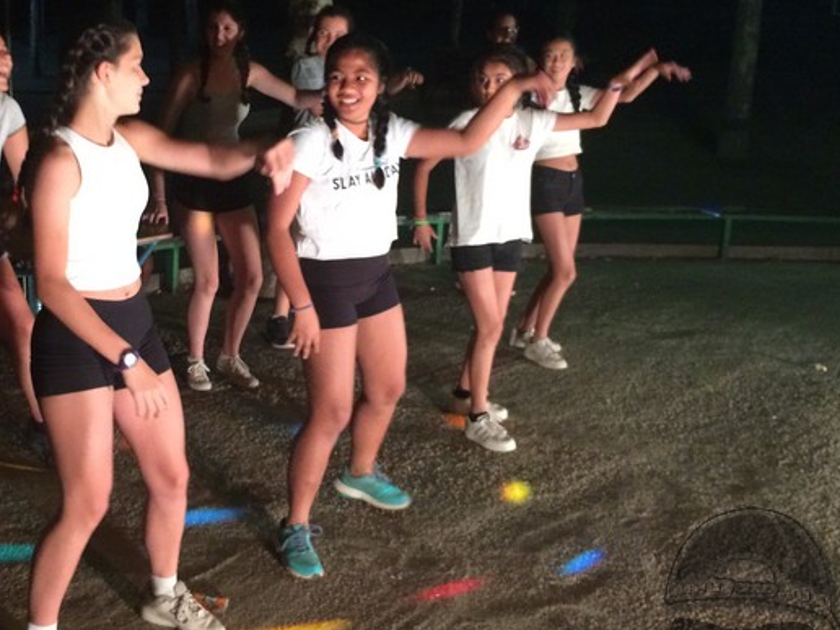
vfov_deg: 32.1
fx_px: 1092
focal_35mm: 45
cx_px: 260
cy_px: 265
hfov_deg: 41.4
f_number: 2.2
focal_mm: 4.15
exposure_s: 1/25
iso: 320
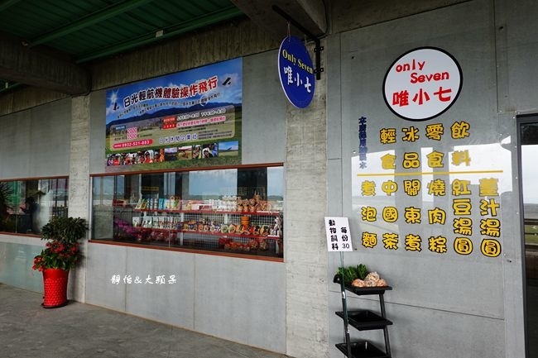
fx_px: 359
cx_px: 269
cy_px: 179
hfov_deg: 73.8
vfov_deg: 53.1
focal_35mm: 24
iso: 125
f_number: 2.8
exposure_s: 1/160
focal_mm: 9
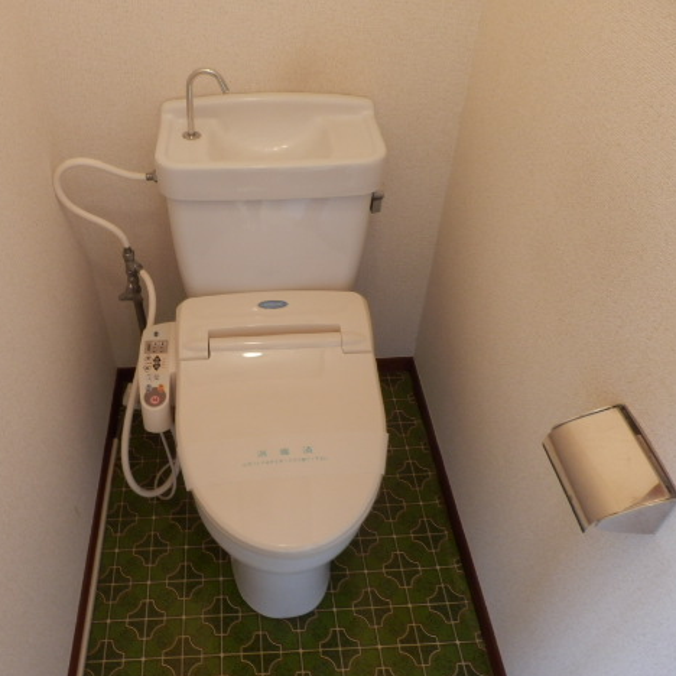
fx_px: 641
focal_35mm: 29
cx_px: 244
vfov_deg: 55.6
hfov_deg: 54.8
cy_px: 335
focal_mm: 4.2
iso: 160
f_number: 3
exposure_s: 1/30
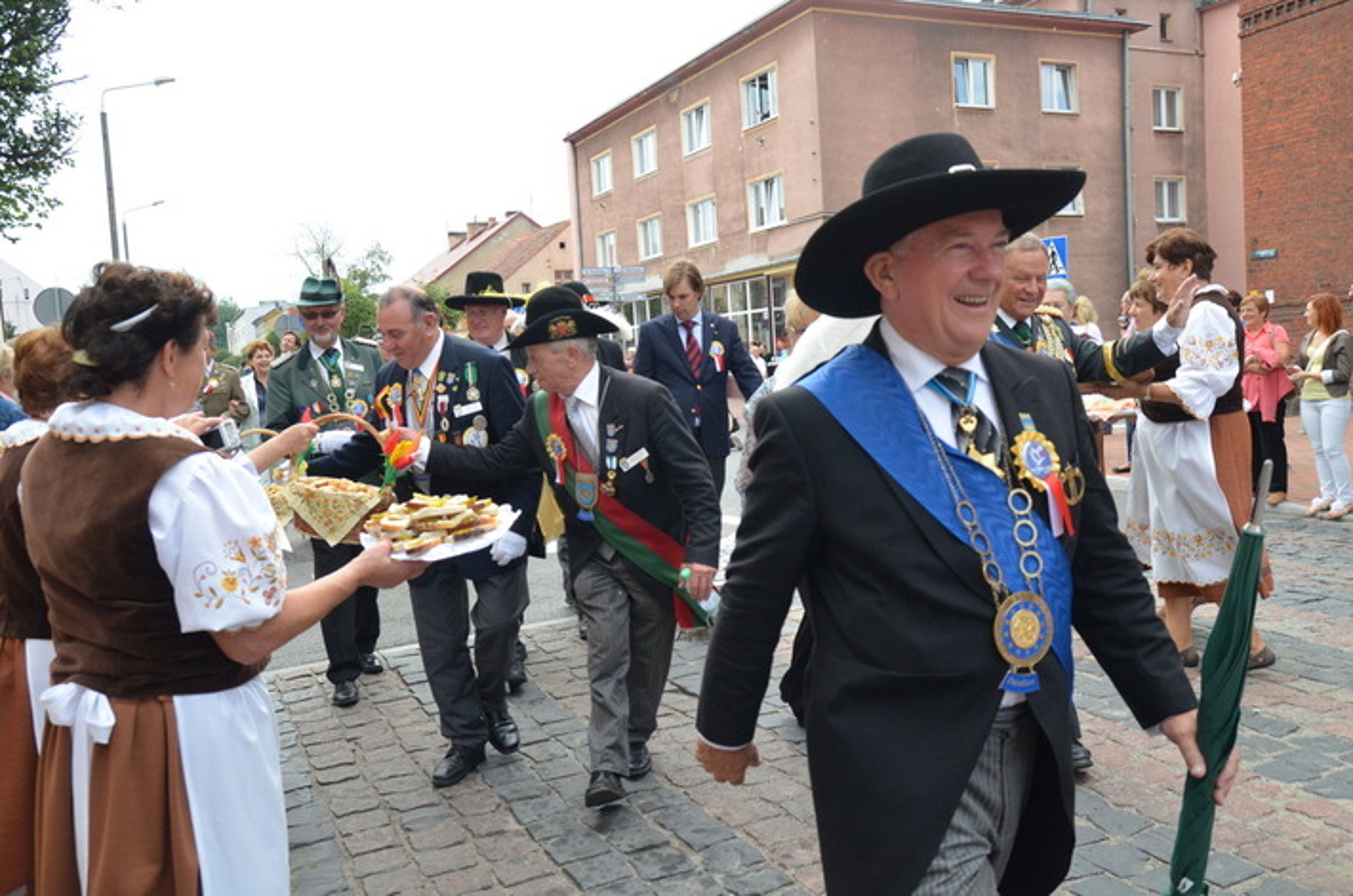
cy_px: 448
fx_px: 1181
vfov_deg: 41.5
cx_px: 676
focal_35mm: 32
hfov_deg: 59.6
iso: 1250
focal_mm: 21
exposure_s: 1/1250
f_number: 6.3
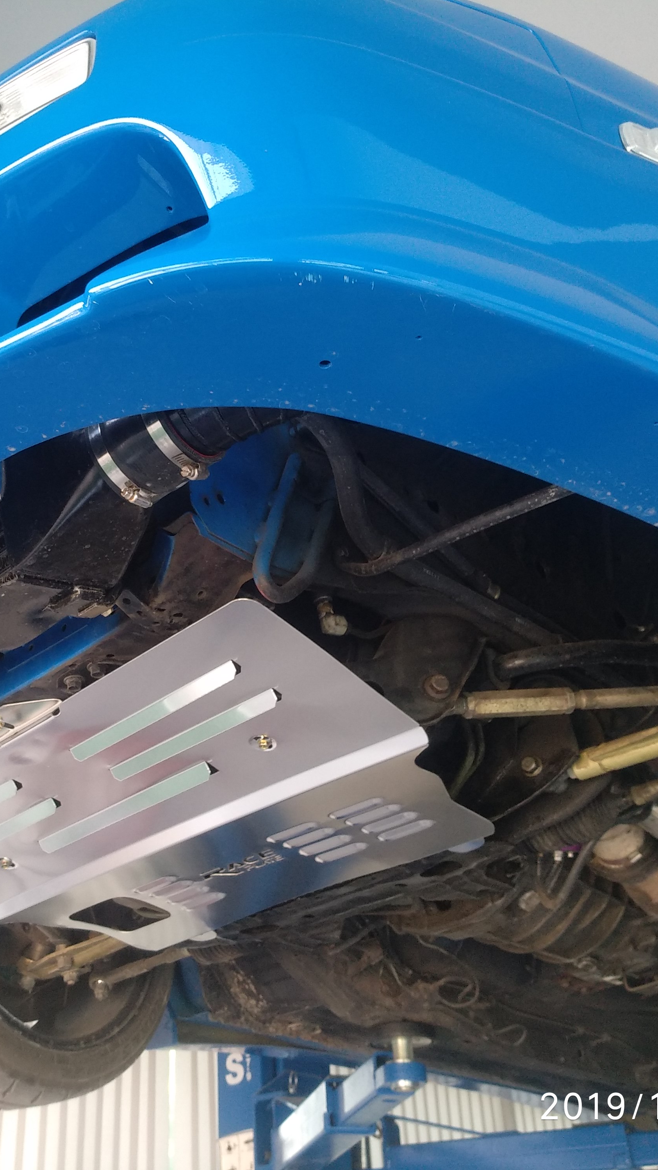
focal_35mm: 32
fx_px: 993
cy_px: 585
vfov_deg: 61.0
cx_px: 152
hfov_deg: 35.7
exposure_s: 1/50
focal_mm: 3.81
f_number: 2.2
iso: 200
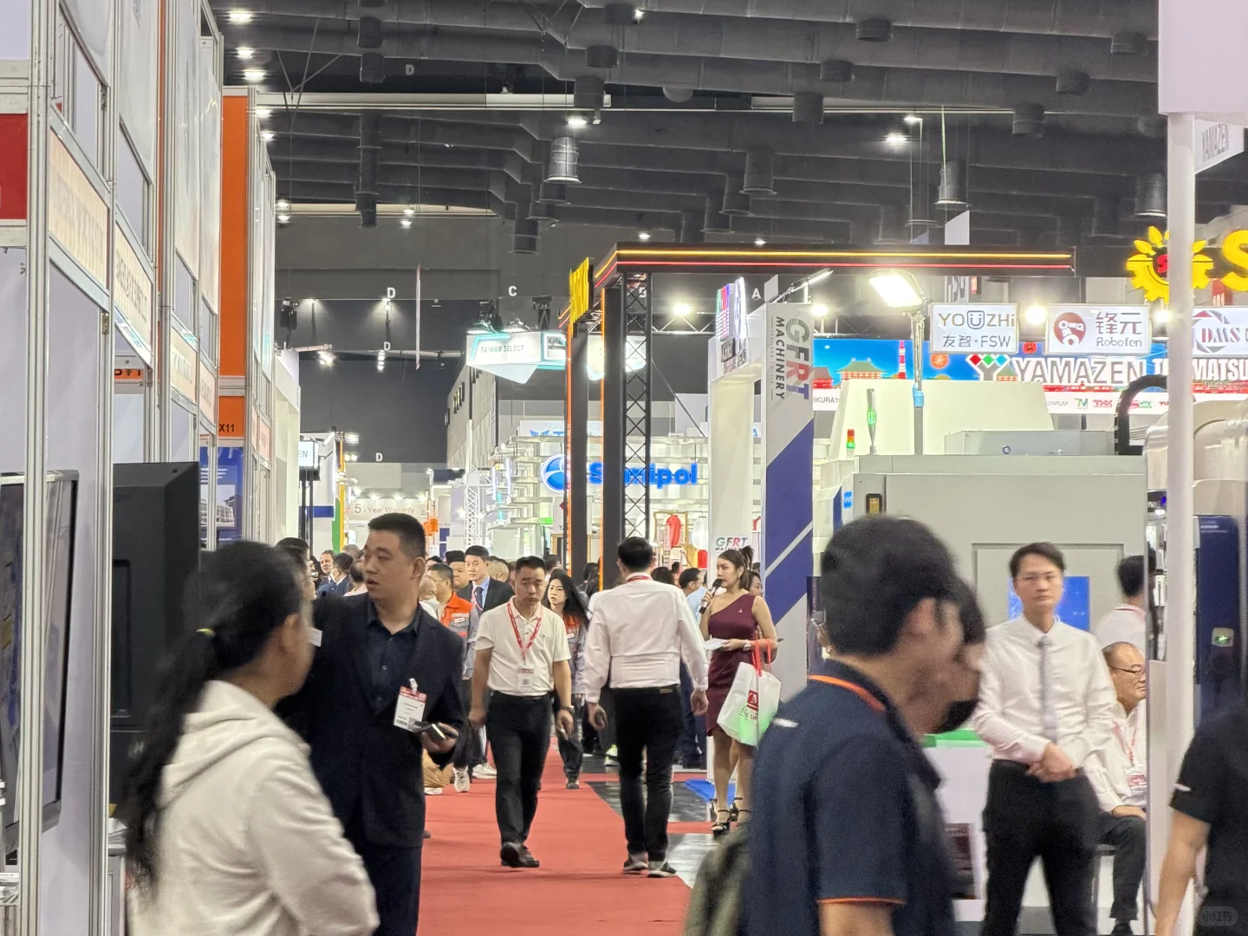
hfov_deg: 19.6
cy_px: 468
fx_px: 3605
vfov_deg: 14.8
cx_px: 624
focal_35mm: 100
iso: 320
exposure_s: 1/50
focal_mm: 16.89
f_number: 2.8
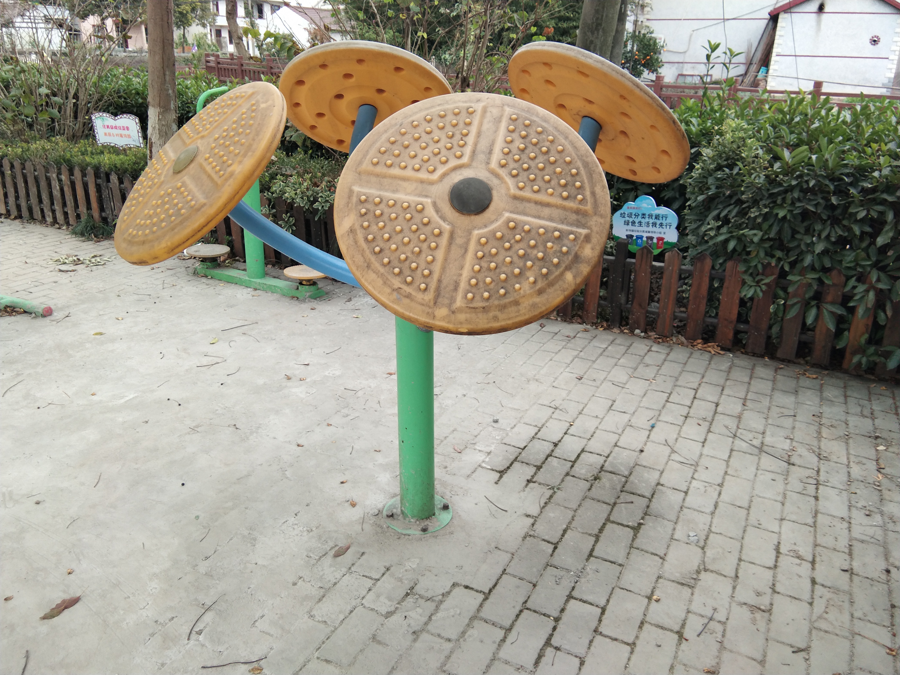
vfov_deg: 45.4
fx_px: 806
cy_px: 338
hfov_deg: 58.4
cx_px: 450
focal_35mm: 31
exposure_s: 1/100
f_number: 2.2
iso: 100
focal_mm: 3.69
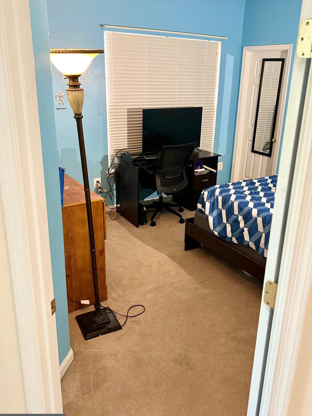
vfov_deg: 59.9
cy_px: 199
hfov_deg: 46.8
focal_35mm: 30
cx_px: 167
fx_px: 361
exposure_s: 1/60
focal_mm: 5.7
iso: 250
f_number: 1.5
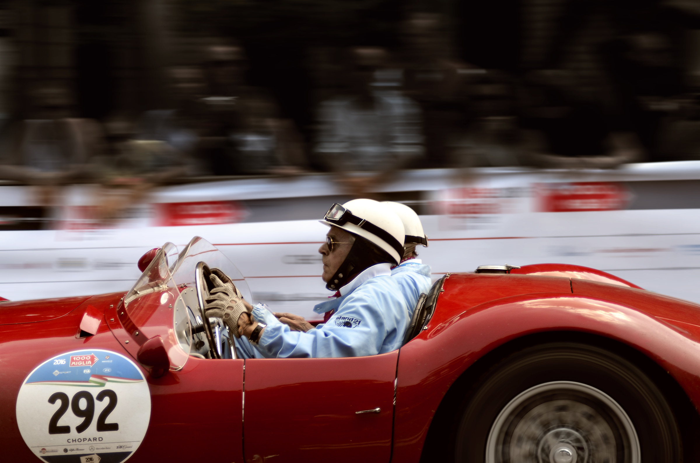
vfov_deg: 13.0
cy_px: 232
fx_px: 2037
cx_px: 350
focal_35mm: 105
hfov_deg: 19.5
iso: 100
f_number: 4
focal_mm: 70
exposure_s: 1/400
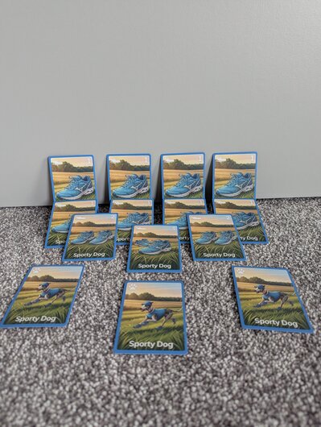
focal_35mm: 24
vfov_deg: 71.5
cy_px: 214
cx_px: 160
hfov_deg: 56.9
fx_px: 296
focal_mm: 6.81
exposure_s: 1/248
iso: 384
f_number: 1.85
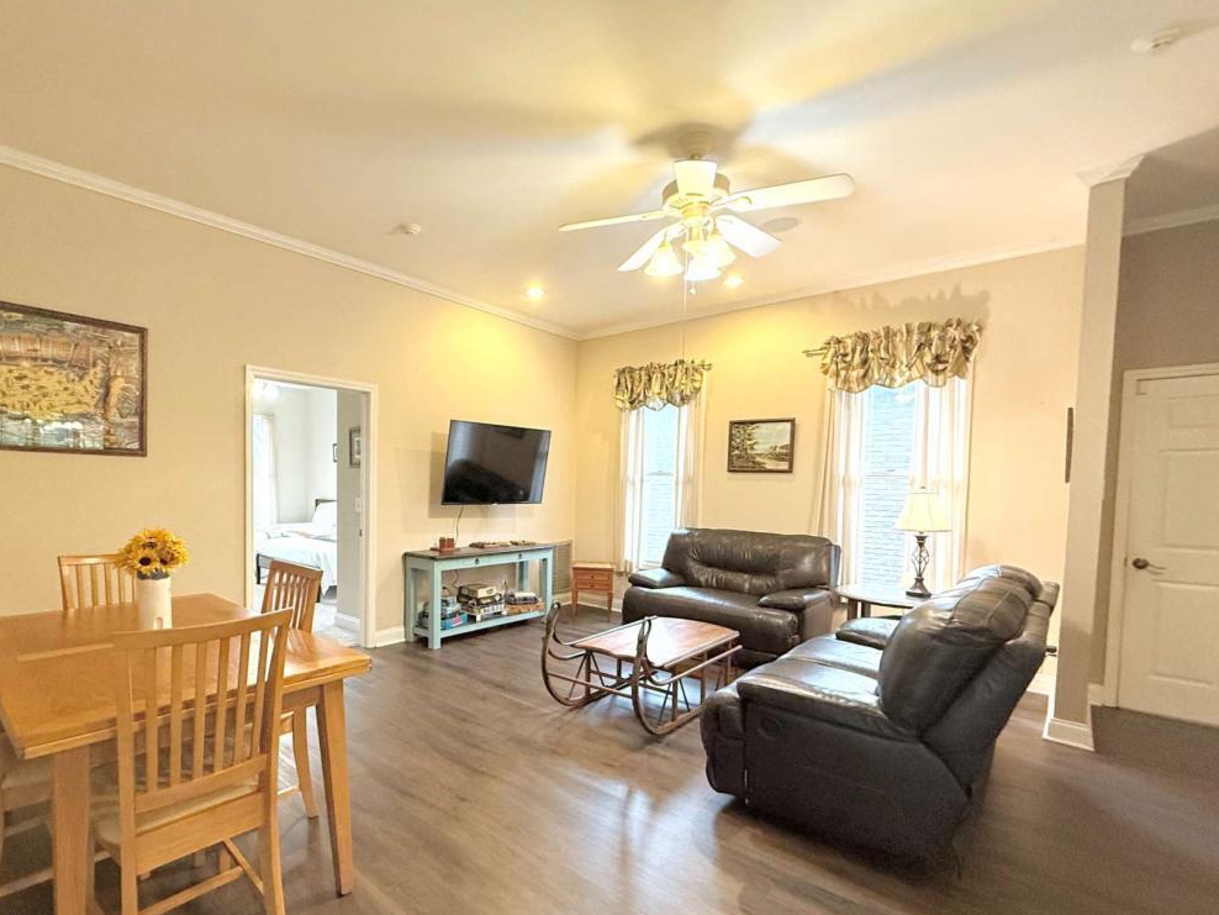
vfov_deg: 74.4
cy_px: 512
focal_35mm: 17
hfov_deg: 90.1
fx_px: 599
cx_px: 500
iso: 400
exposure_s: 1/60
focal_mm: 2.22
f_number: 2.2
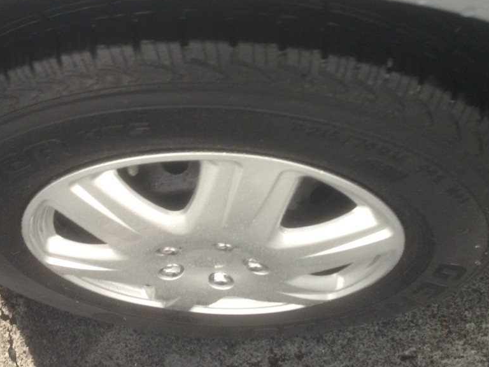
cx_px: 182
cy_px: 175
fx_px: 622
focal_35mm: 44
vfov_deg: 32.9
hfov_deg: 42.6
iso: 50
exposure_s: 1/60
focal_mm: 4.13
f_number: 2.4
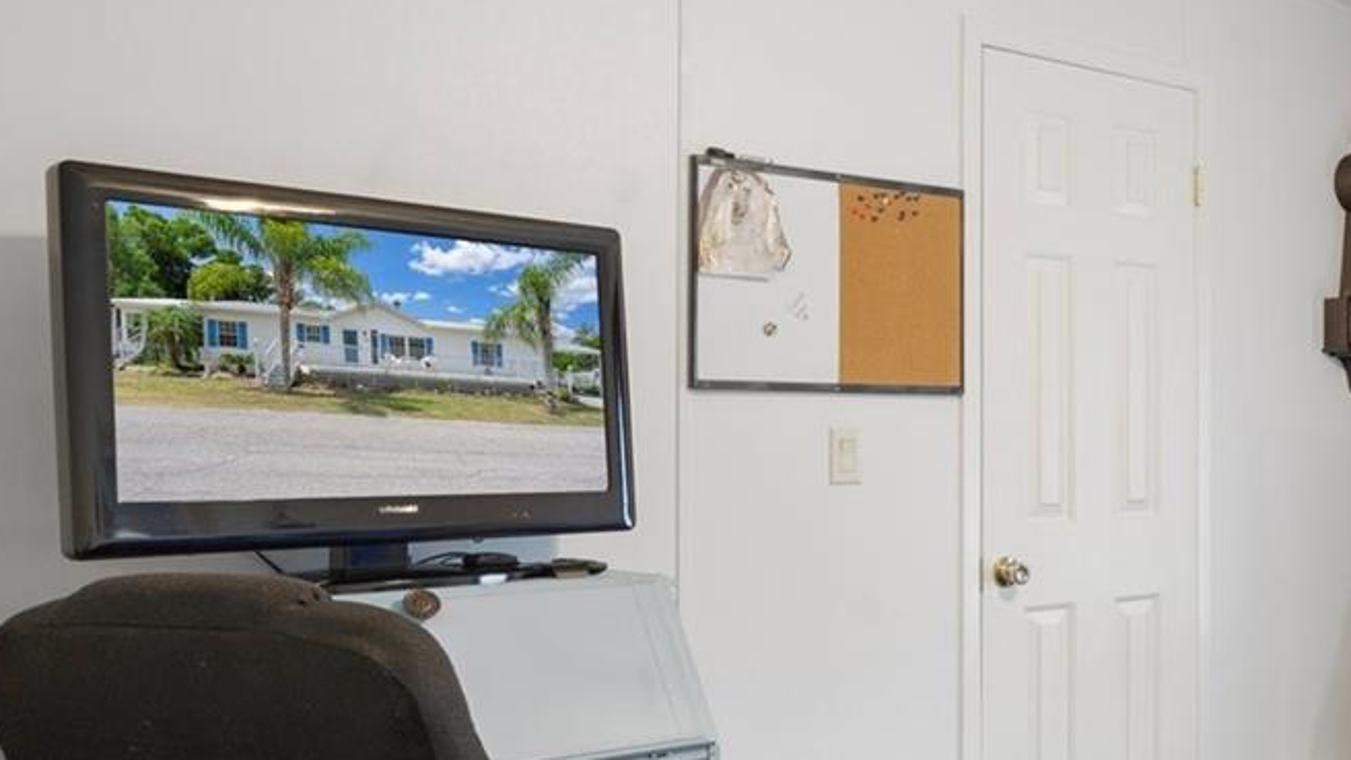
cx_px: 1456
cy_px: 447
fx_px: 1648
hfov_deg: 37.8
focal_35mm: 46
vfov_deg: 25.9
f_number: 8
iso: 400
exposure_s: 1.6
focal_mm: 18
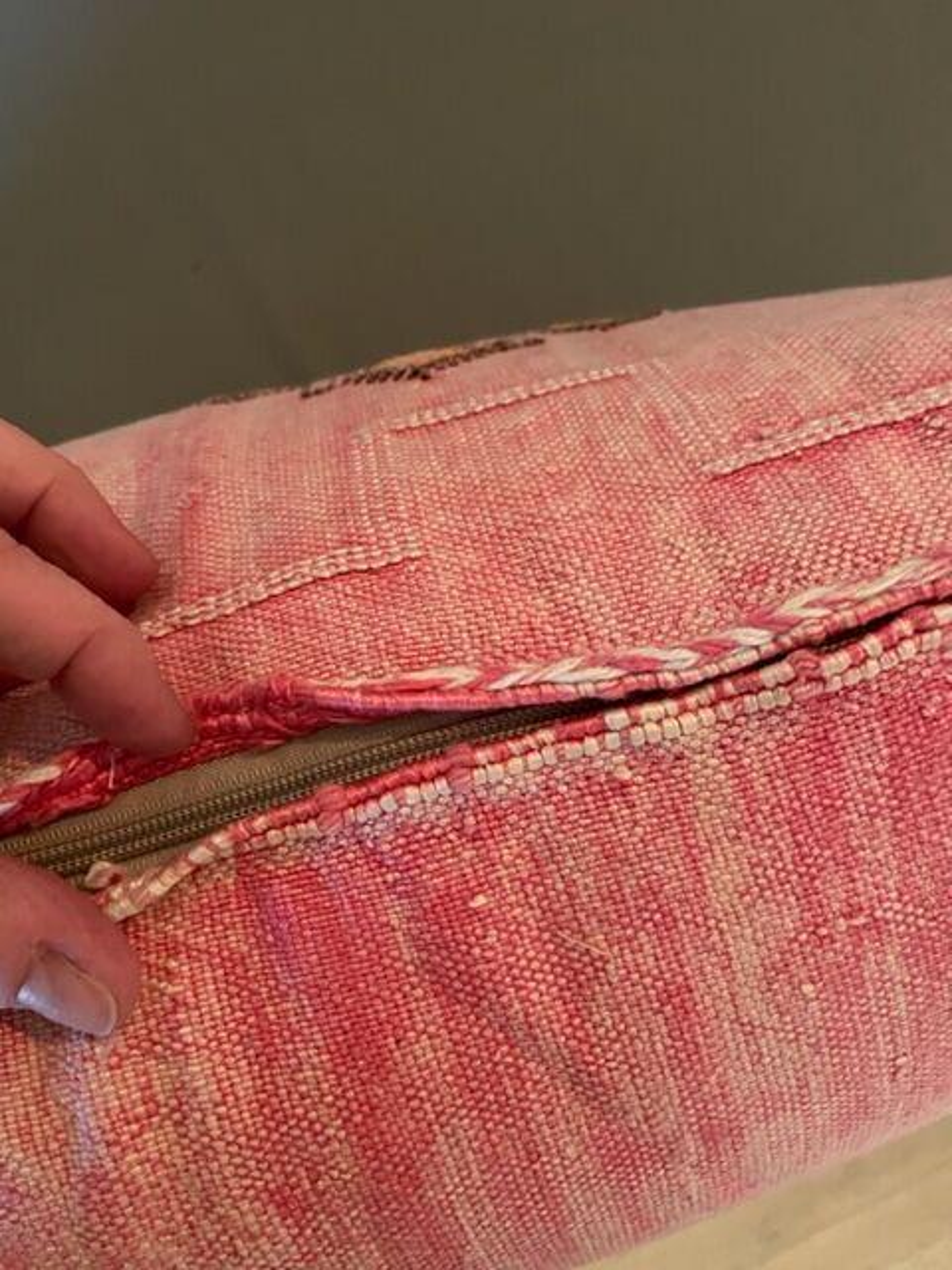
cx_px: 476
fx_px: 953
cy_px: 635
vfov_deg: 67.3
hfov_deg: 53.1
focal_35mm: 26
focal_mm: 4.2
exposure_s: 1/25
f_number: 1.6
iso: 640
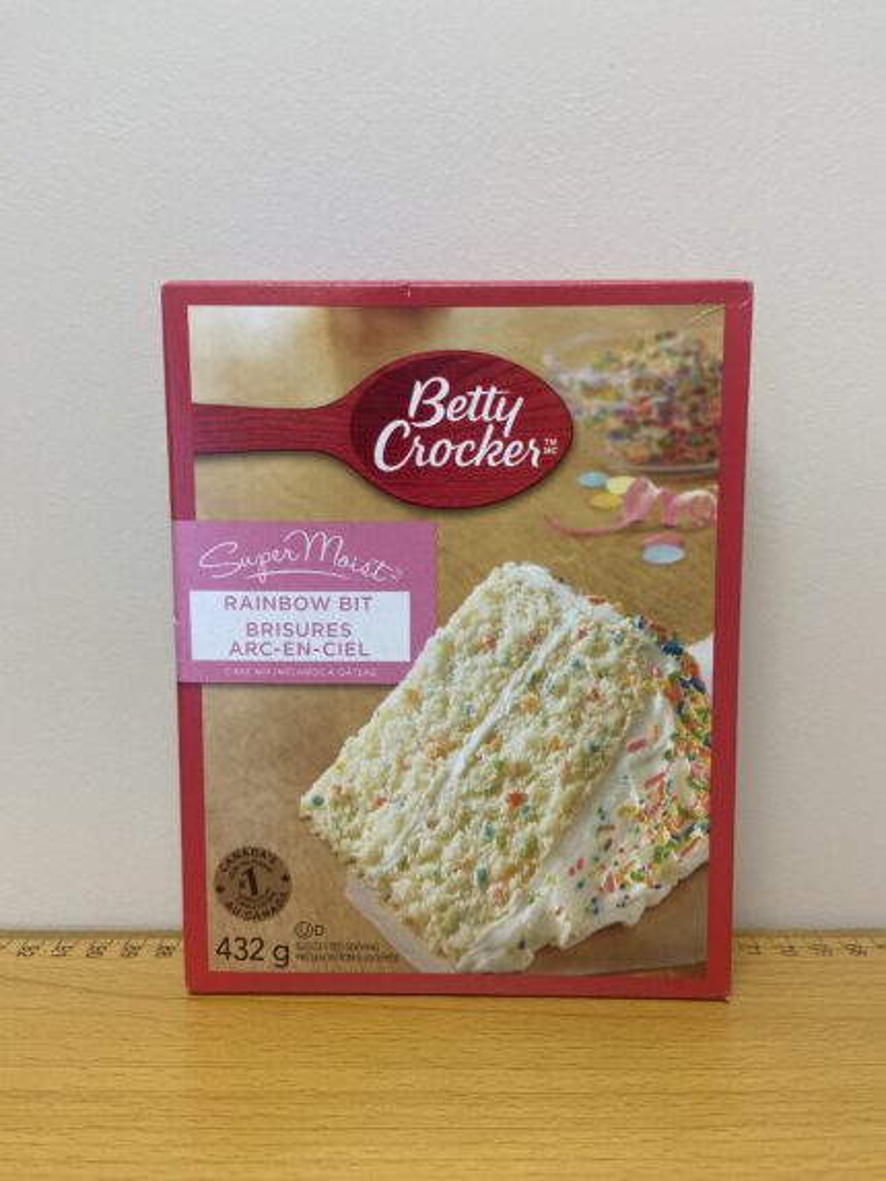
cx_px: 443
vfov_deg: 67.3
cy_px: 590
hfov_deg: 53.1
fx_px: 887
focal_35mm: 26
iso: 64
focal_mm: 4.25
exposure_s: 1/60
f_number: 1.8
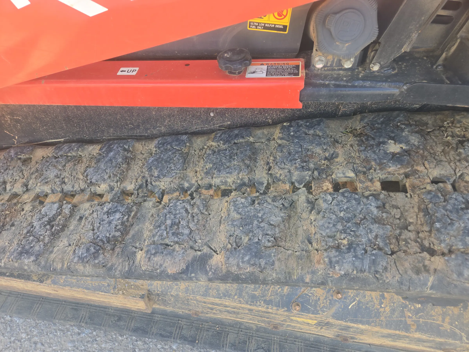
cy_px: 176
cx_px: 234
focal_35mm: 23
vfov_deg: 58.9
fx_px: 312
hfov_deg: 73.9
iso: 50
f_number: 1.8
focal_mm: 5.4
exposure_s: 1/180
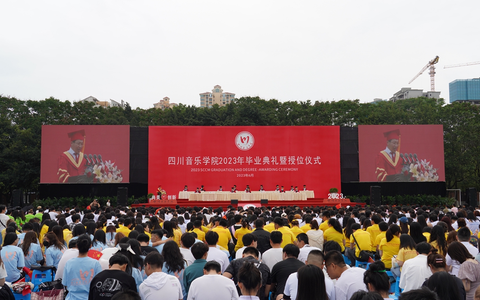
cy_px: 159
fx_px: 458
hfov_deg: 55.3
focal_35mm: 35
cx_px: 242
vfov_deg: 36.3
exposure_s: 1/250
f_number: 9
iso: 400
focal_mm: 34
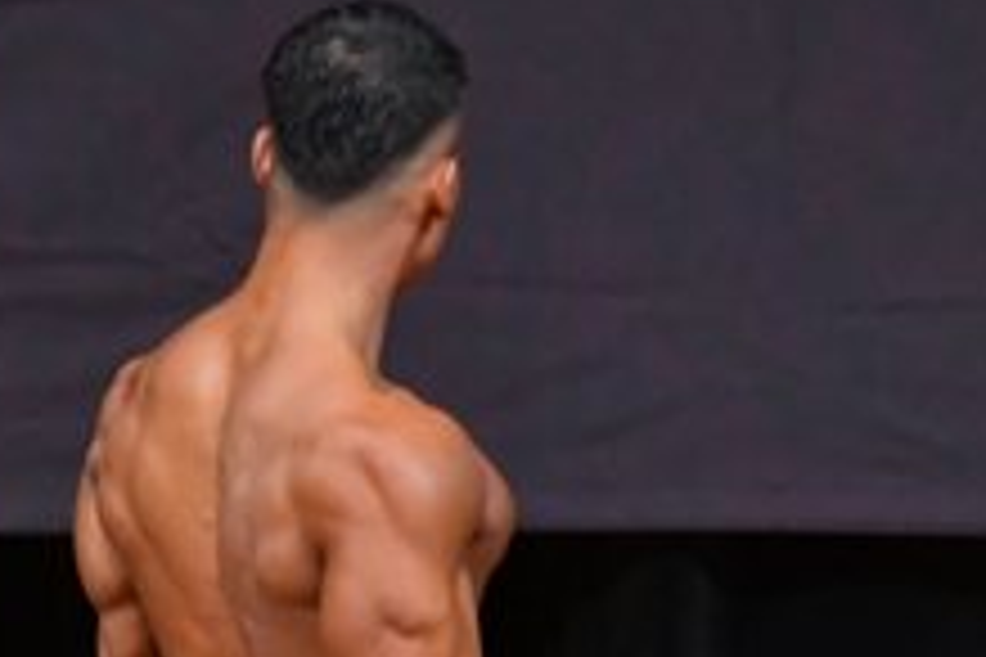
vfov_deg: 1.4
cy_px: 918
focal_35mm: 1010
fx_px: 27661
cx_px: 380
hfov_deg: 2.0
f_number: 5.6
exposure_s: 1/400
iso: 4000
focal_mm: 190
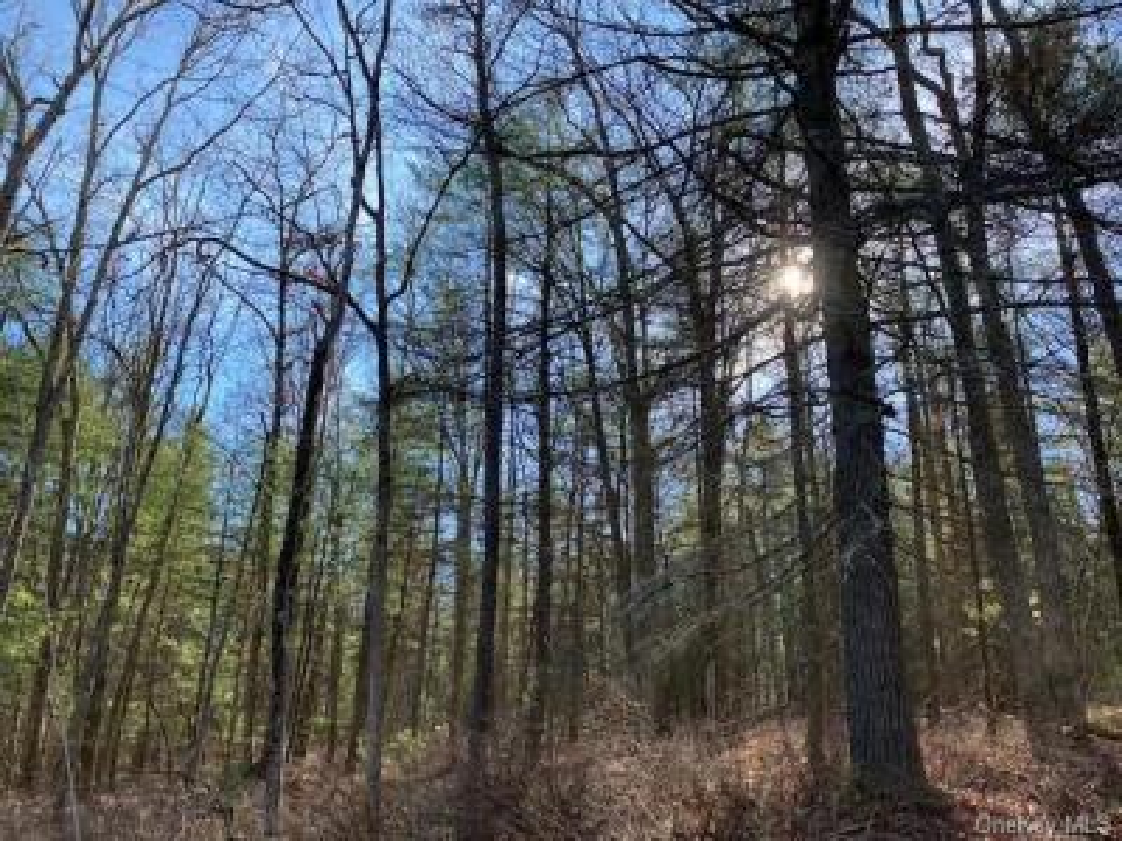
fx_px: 843
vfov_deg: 53.1
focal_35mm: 26
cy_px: 420
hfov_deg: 67.3
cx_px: 561
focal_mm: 4.25
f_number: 1.8
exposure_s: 1/981
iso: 32
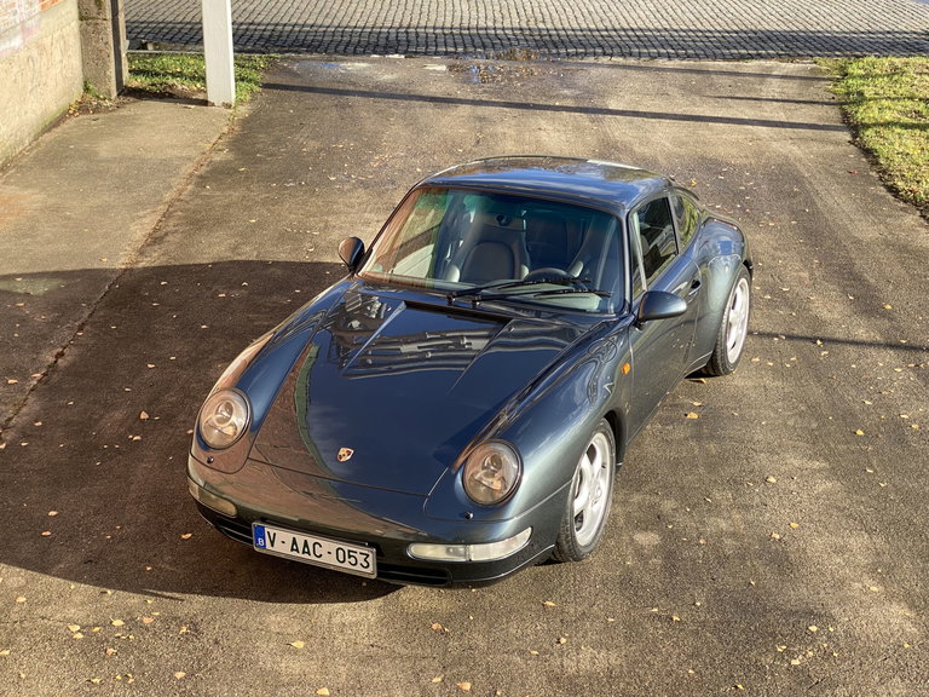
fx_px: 1396
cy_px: 348
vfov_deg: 28.0
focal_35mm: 52
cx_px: 464
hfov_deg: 36.8
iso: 20
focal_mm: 6
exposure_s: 1/276
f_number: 2
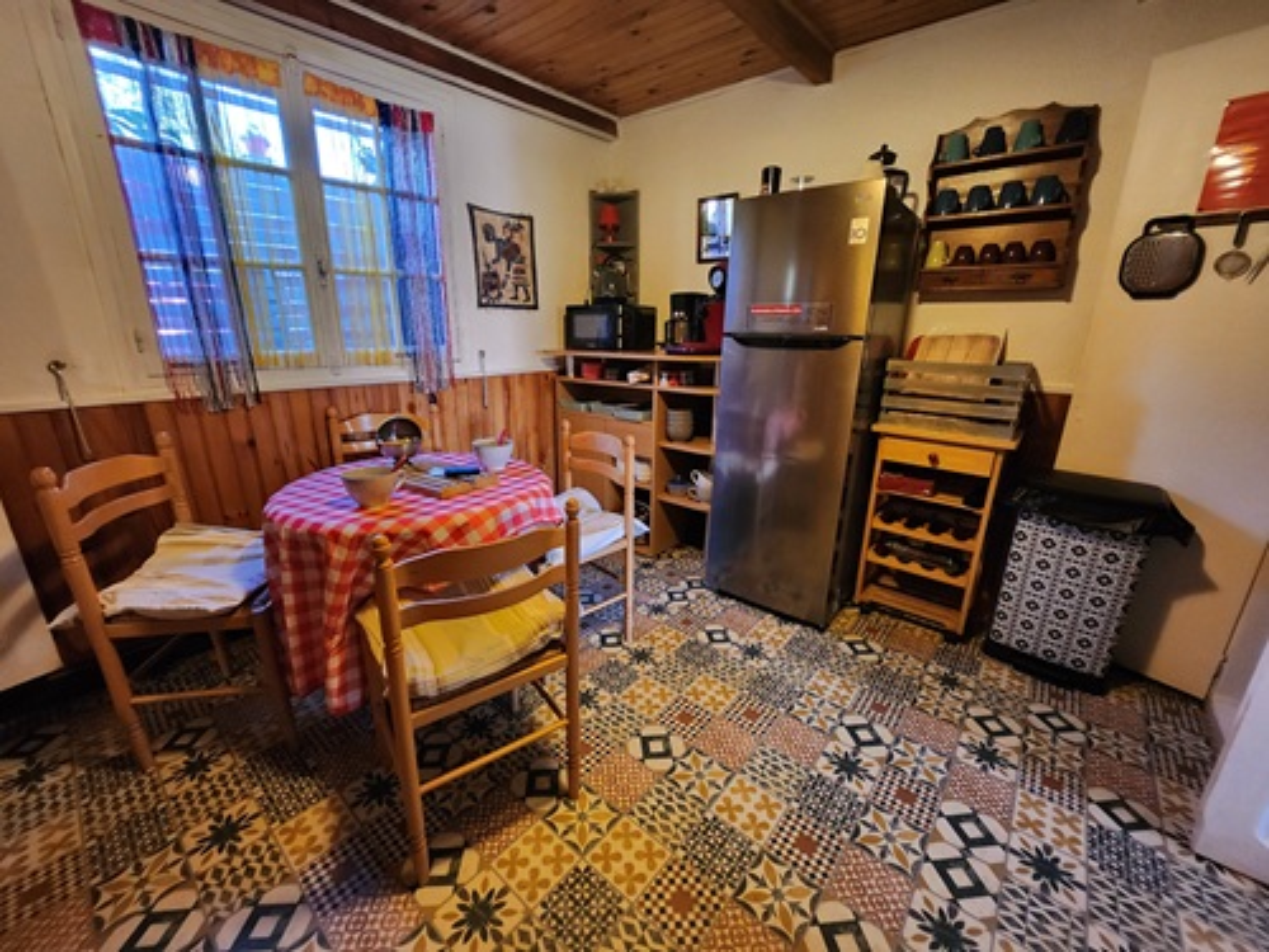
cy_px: 476
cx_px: 634
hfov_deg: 106.2
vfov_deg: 89.9
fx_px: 477
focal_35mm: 13
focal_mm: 1.7
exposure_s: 1/33
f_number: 2.2
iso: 640
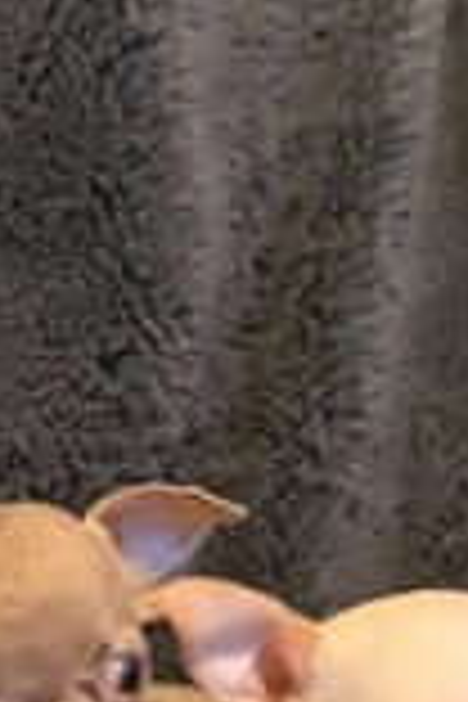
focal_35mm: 64
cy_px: 644
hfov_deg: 21.2
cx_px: 220
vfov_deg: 30.0
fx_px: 1248
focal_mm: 6.76
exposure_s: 1/25
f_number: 1.78
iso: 800
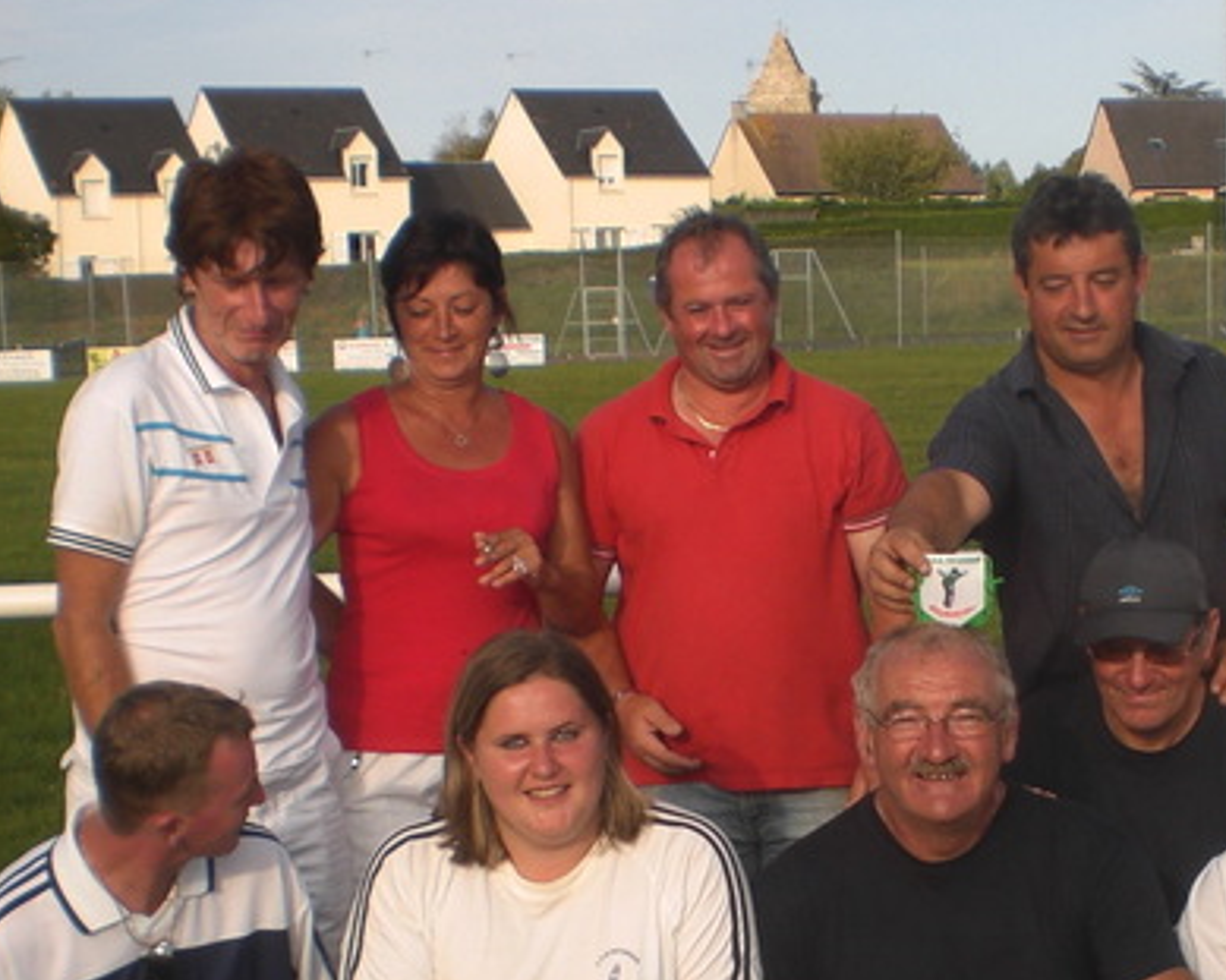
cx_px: 914
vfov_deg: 18.4
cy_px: 893
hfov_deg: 23.1
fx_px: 2975
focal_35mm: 82
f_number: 4.4
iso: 50
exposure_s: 1/250
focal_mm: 6.3
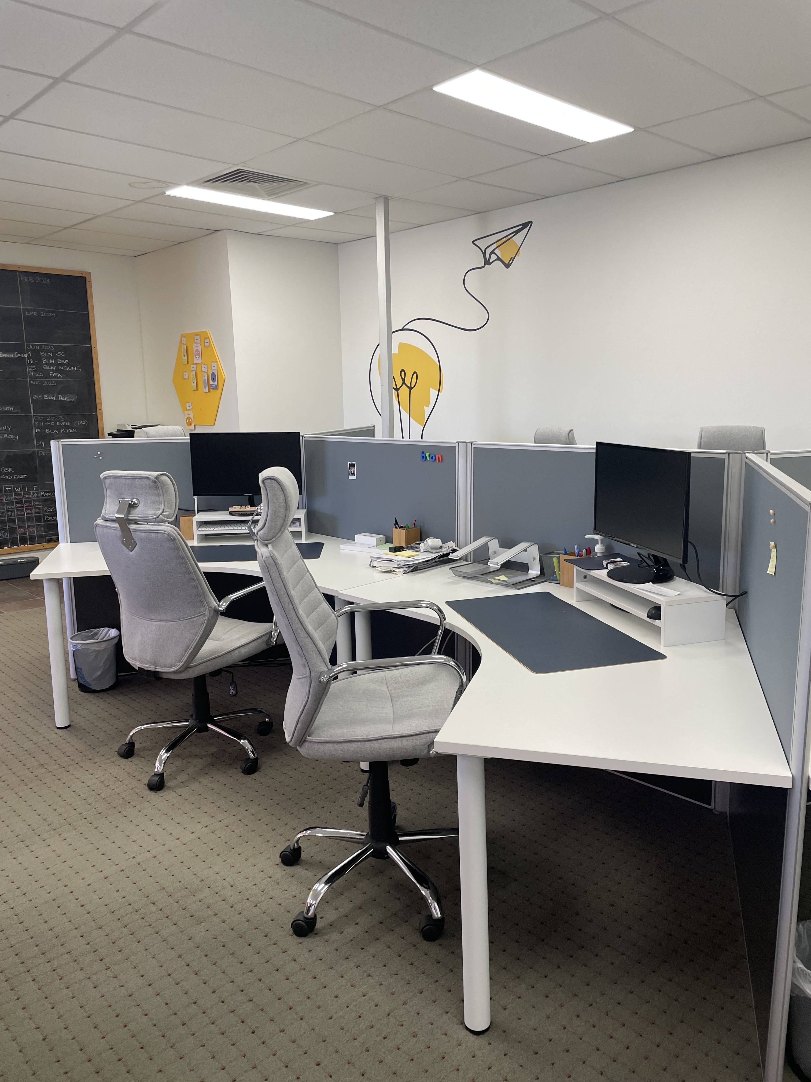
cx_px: 406
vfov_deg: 67.3
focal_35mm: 26
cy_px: 541
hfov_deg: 53.1
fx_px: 812
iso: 125
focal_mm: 4.2
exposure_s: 1/121
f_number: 1.6
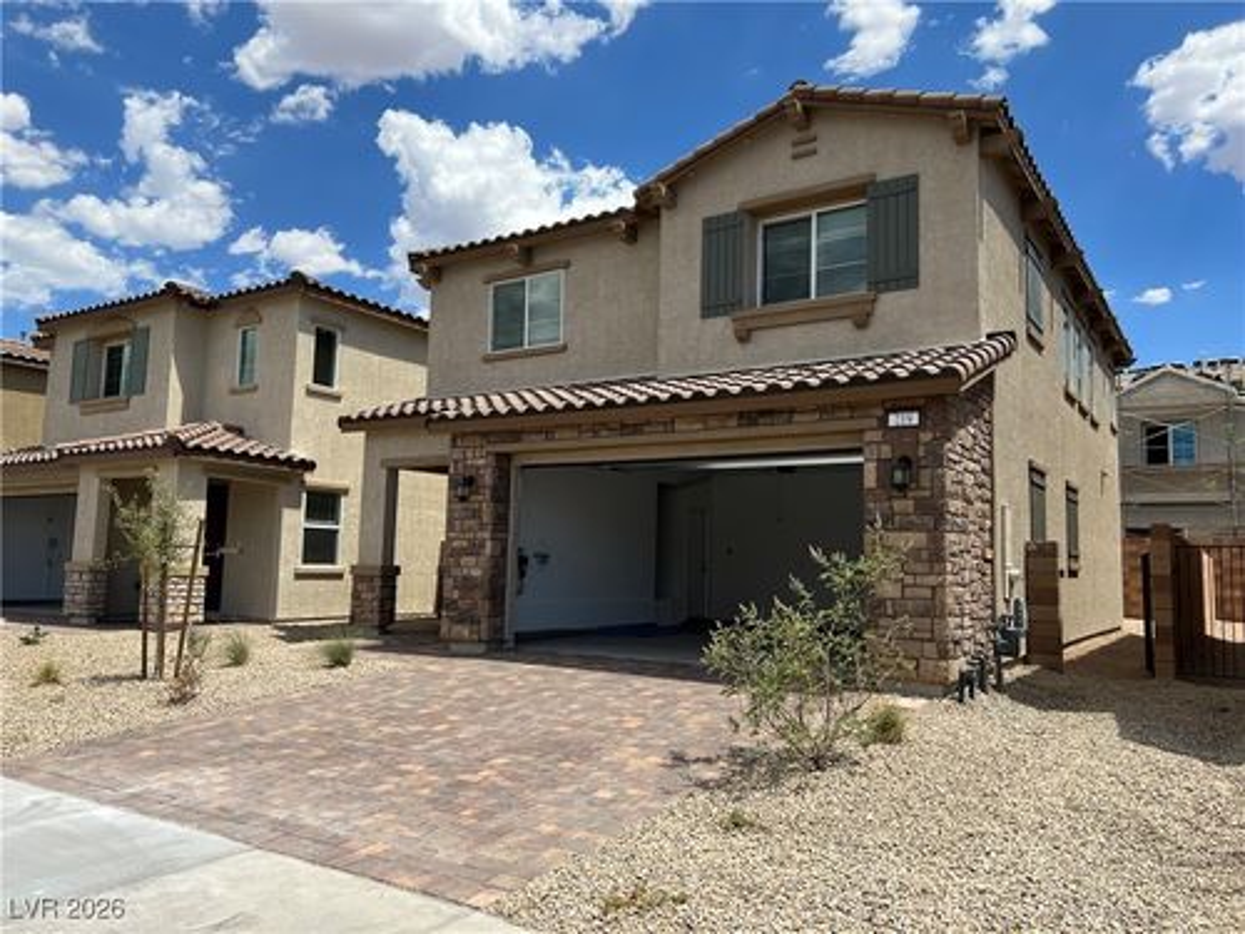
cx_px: 622
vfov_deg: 53.1
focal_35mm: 26
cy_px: 467
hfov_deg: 67.3
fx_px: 935
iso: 50
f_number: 1.5
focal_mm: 5.7
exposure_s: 1/4444
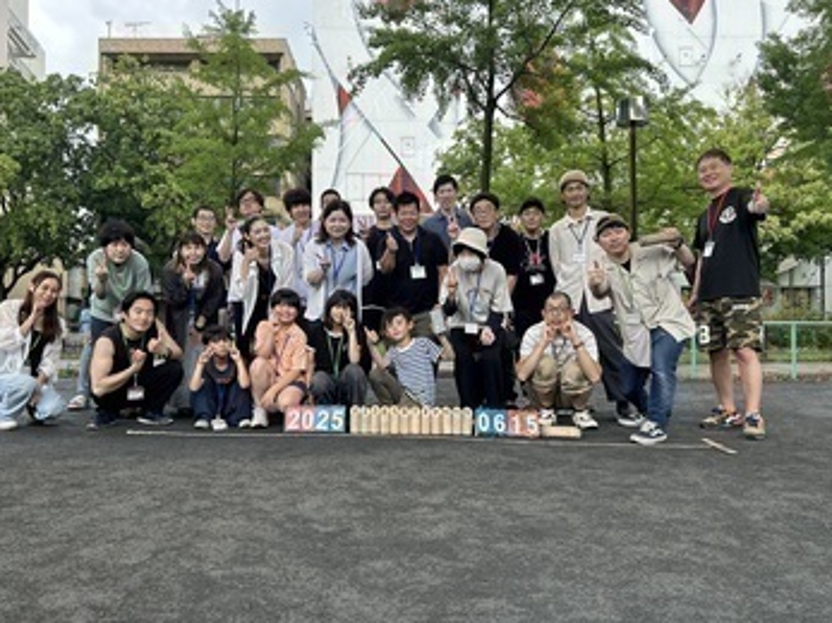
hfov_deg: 59.9
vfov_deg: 46.8
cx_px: 386
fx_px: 721
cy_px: 302
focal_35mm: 30
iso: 50
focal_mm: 5.7
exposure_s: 1/533
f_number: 1.5
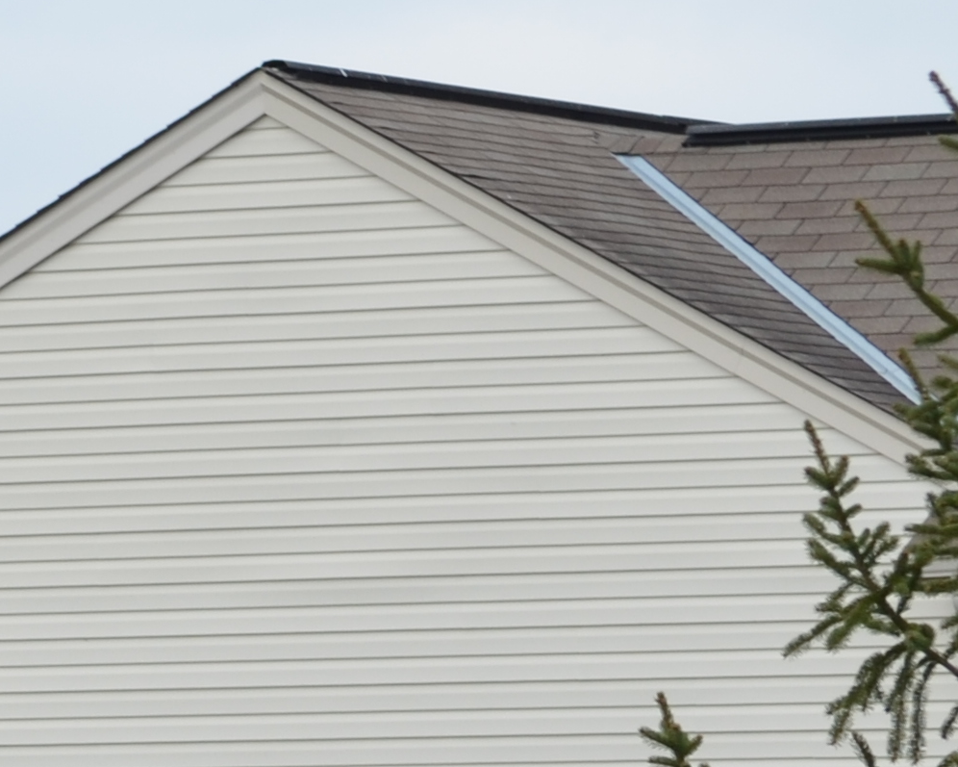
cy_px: 1203
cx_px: -1058
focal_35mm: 431
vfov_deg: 3.6
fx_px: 12221
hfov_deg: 4.4
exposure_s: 1/250
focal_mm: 62
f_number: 8
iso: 180
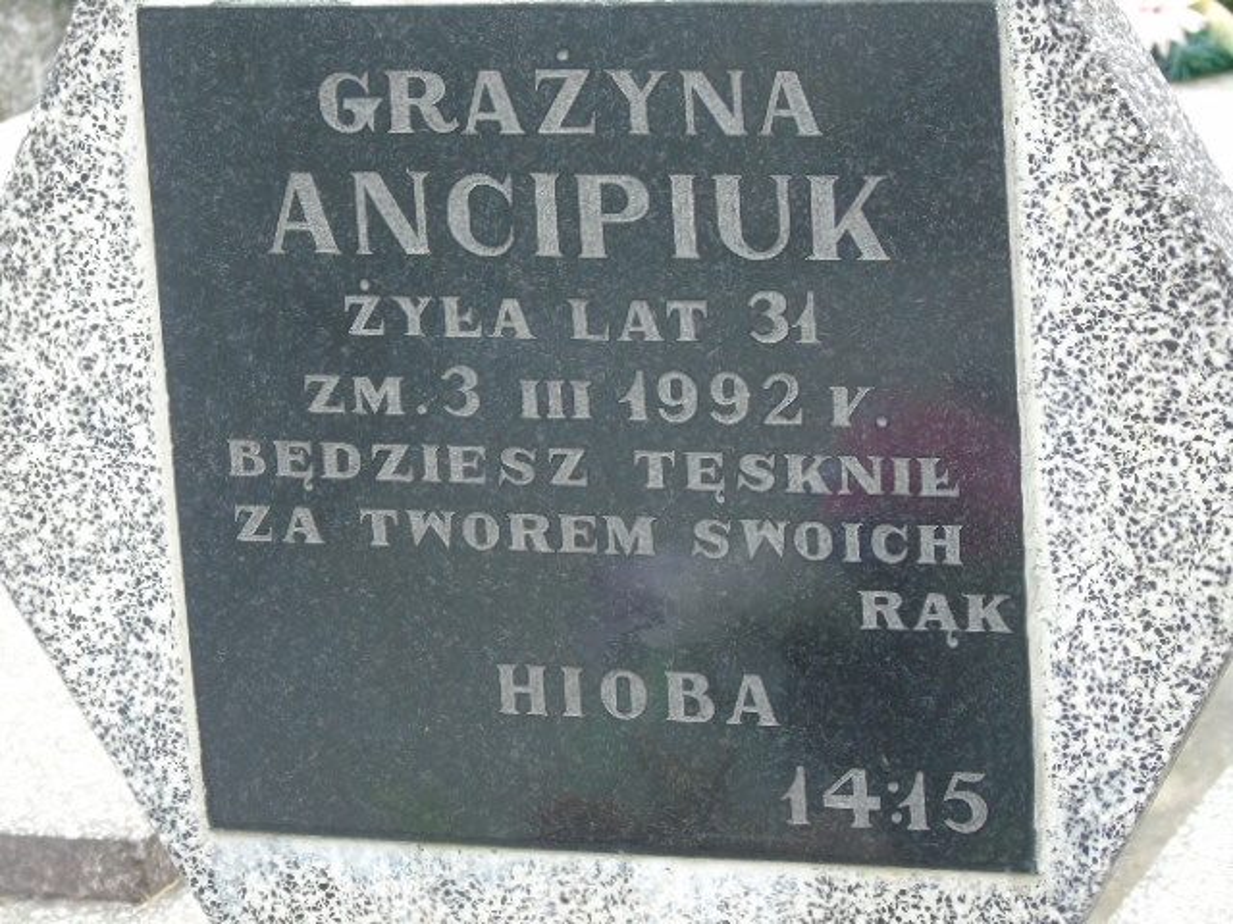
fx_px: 5058
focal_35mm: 142
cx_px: 616
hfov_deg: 13.9
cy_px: 462
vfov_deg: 10.4
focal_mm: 25
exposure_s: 1/125
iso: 320
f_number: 4.7
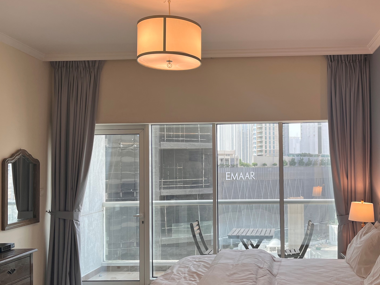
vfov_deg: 38.6
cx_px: 242
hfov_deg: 49.5
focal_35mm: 37
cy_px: 157
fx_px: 406
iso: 40
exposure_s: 1/100
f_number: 1.6
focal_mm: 5.1
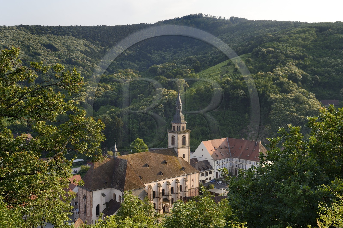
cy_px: 114
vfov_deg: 33.3
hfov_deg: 48.5
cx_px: 172
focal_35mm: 40
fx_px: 381
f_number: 8
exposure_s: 1/200
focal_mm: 40
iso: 200
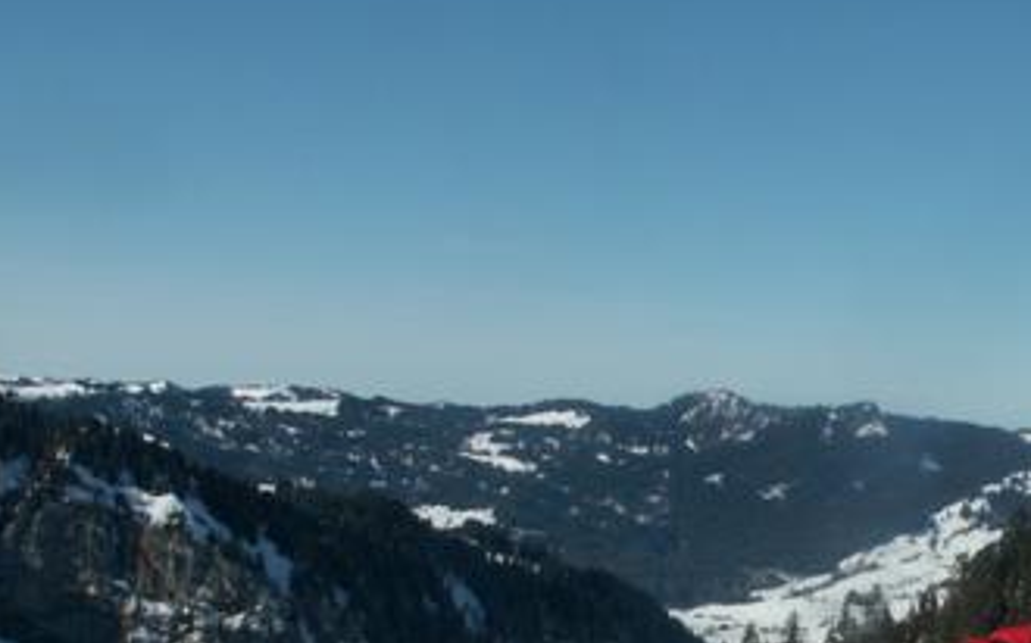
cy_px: 552
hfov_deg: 28.0
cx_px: 819
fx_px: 2022
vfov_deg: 17.9
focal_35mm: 72
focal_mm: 5.86
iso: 50
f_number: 8
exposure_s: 1/320
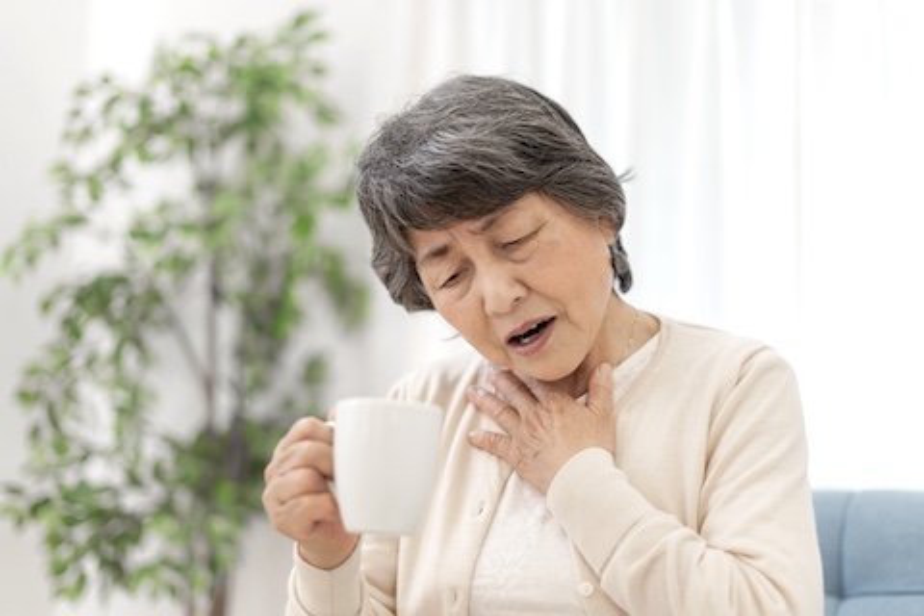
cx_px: 462
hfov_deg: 39.6
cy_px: 308
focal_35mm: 50
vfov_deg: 27.0
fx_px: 1283
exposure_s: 1/200
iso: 320
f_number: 1.8
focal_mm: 50
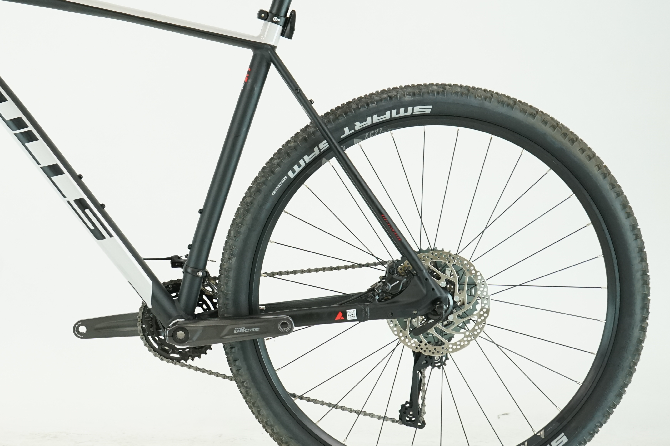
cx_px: 96
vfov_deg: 14.7
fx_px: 1731
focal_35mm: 93
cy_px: 160
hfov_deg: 21.5
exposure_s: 1/200
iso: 1600
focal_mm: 54
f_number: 5.6
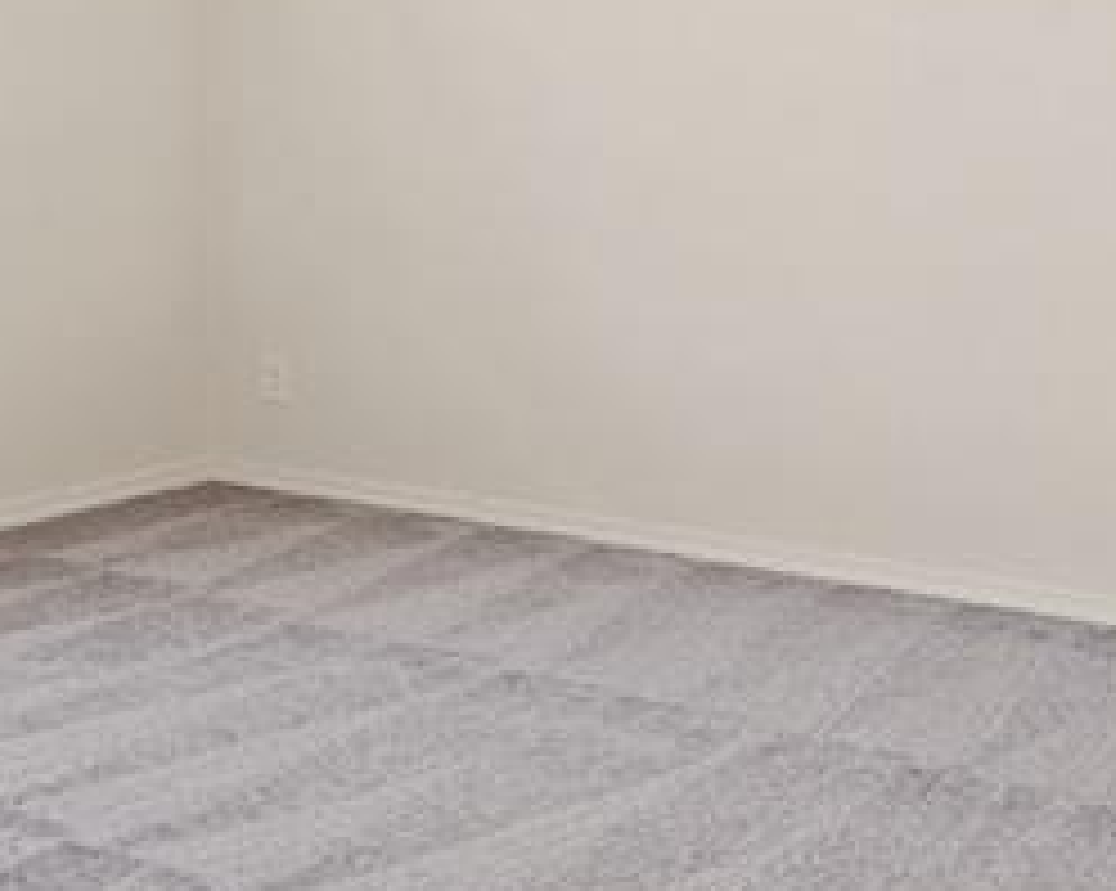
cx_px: 27
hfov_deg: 28.8
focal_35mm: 62
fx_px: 2046
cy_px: 36
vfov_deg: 23.7
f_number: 8
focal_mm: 16
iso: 200
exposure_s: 1/4
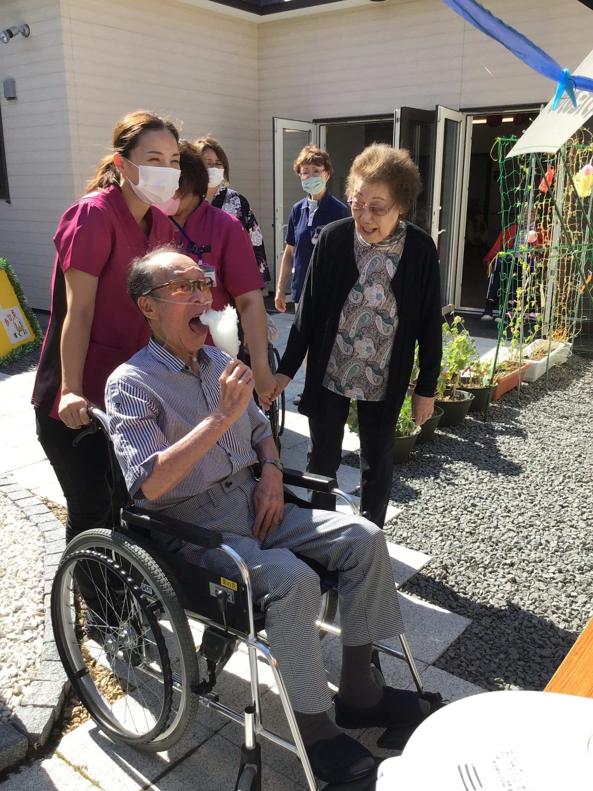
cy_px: 396
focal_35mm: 31
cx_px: 296
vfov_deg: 58.4
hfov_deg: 45.4
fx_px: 708
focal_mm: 3.3
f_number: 2.4
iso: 25
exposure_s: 1/515
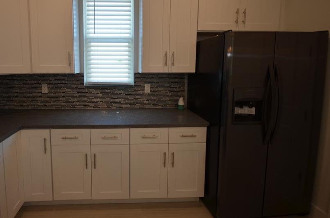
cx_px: 125
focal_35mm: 19
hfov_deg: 85.4
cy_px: 81
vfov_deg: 63.3
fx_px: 174
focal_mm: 10
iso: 140
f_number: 4
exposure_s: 1/60
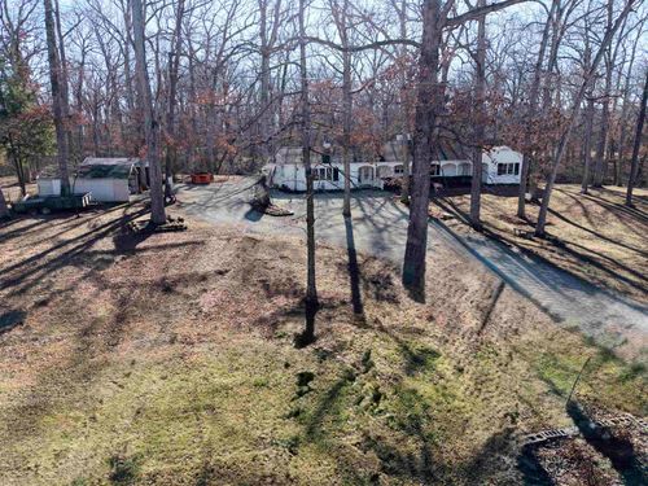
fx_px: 449
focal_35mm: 24
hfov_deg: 71.6
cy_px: 243
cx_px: 324
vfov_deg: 56.8
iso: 100
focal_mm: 8.67
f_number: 1.8
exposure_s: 1/1000
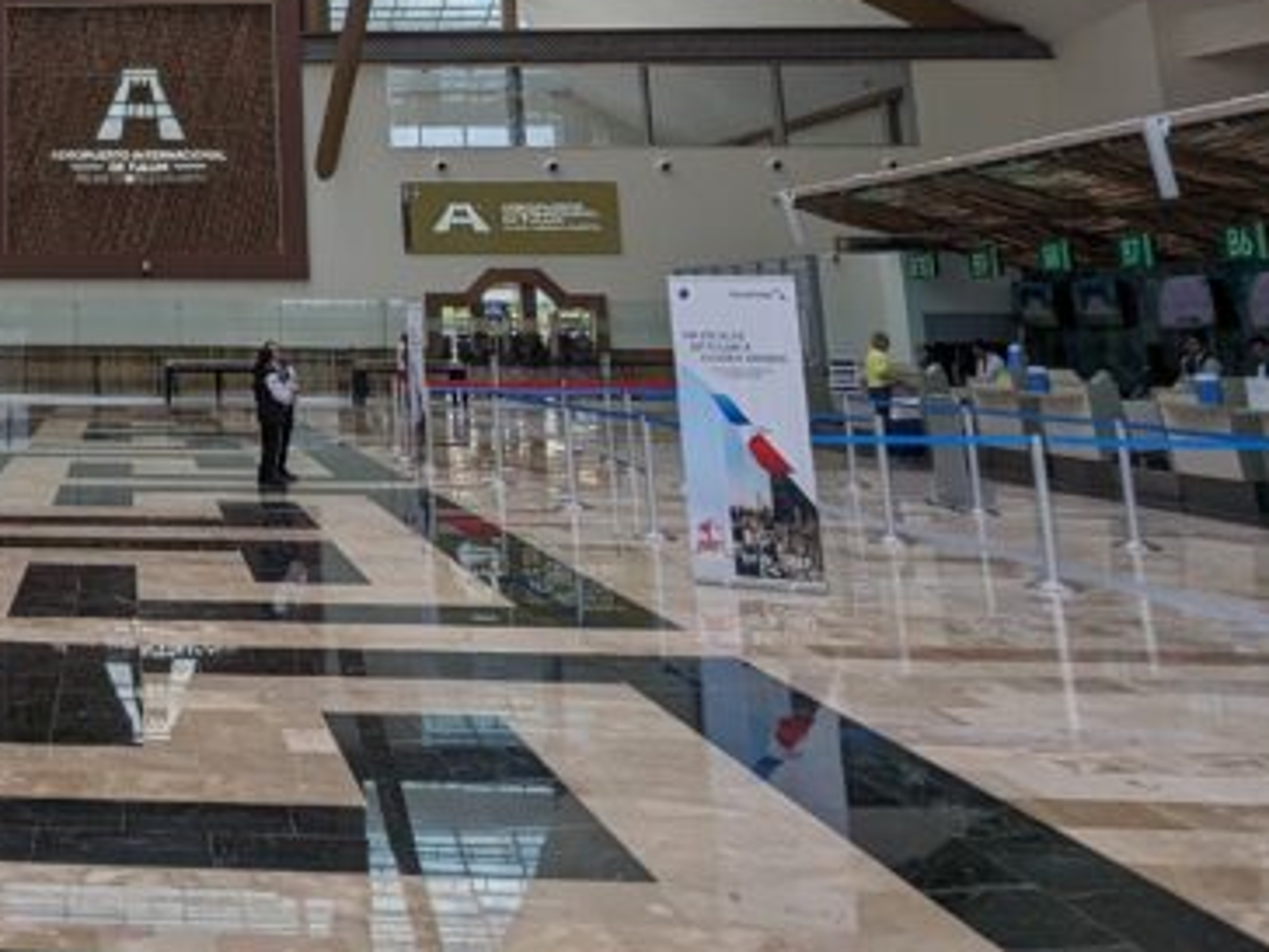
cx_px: -24
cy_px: -52
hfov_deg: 37.3
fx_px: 1650
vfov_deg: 29.5
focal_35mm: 45
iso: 37
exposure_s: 1/228
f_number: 2.2
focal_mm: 2.35
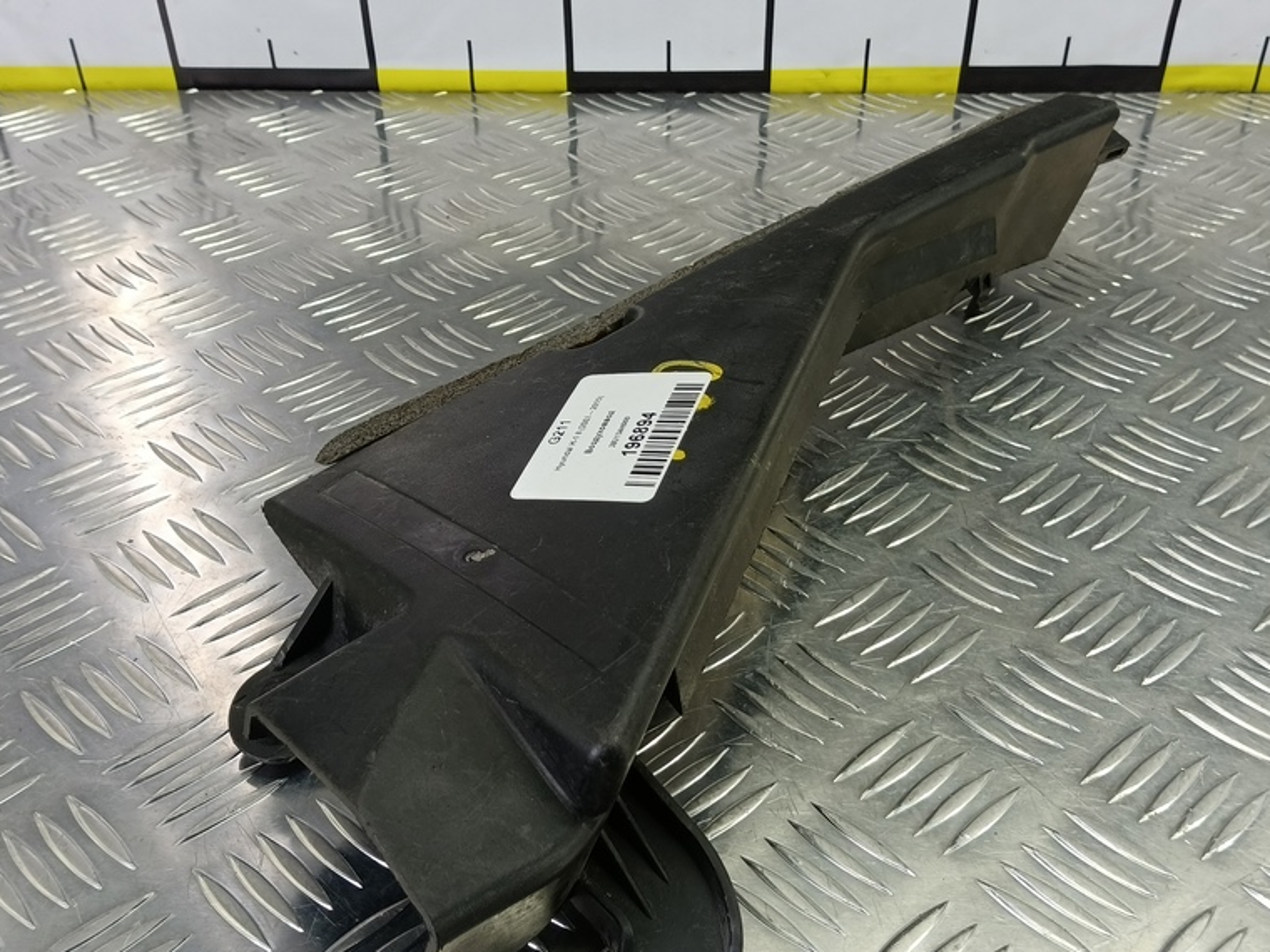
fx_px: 1137
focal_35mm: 31
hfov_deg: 58.3
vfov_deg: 45.4
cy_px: 521
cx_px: 663
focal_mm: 4.11
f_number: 1.6
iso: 119
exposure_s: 1/50
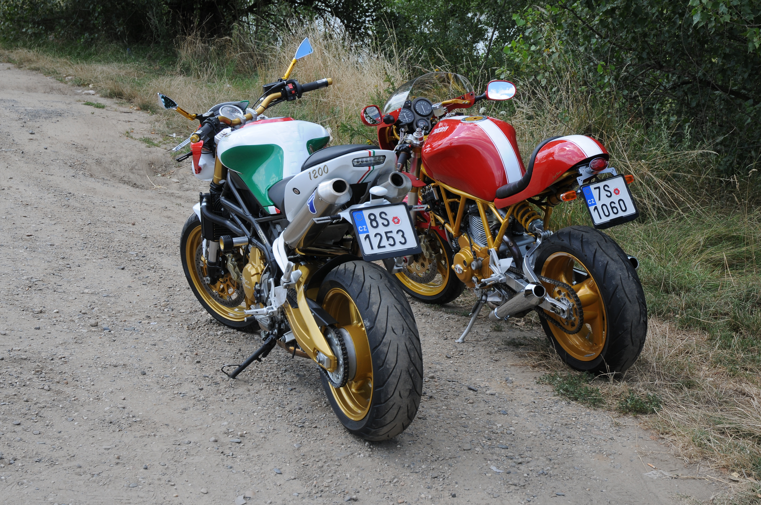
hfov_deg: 30.5
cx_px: 380
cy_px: 252
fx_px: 1393
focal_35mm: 66
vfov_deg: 20.6
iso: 200
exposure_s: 1/320
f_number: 7.1
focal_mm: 44
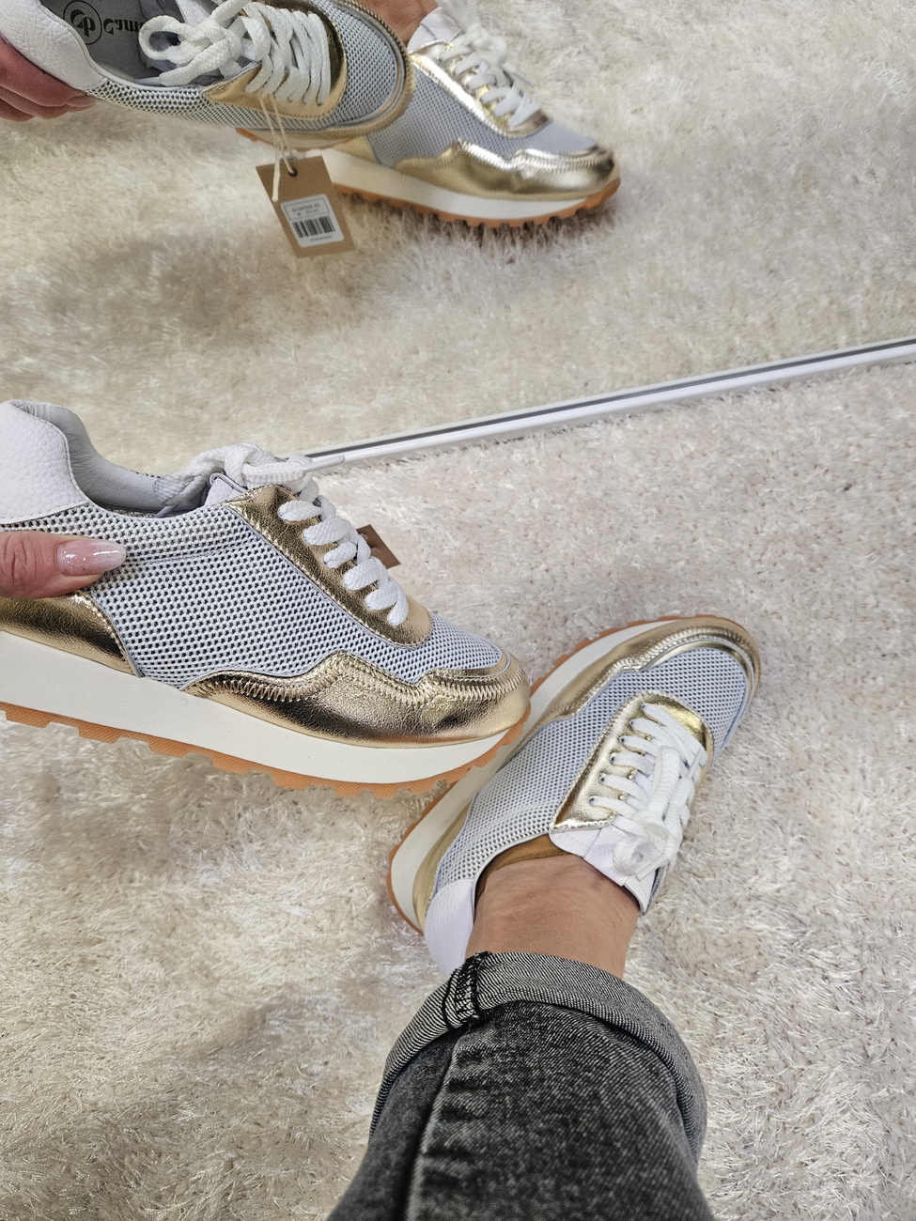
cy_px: 610
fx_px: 811
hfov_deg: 58.9
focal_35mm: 23
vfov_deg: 73.9
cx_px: 458
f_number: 1.8
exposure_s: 1/100
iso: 500
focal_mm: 5.4
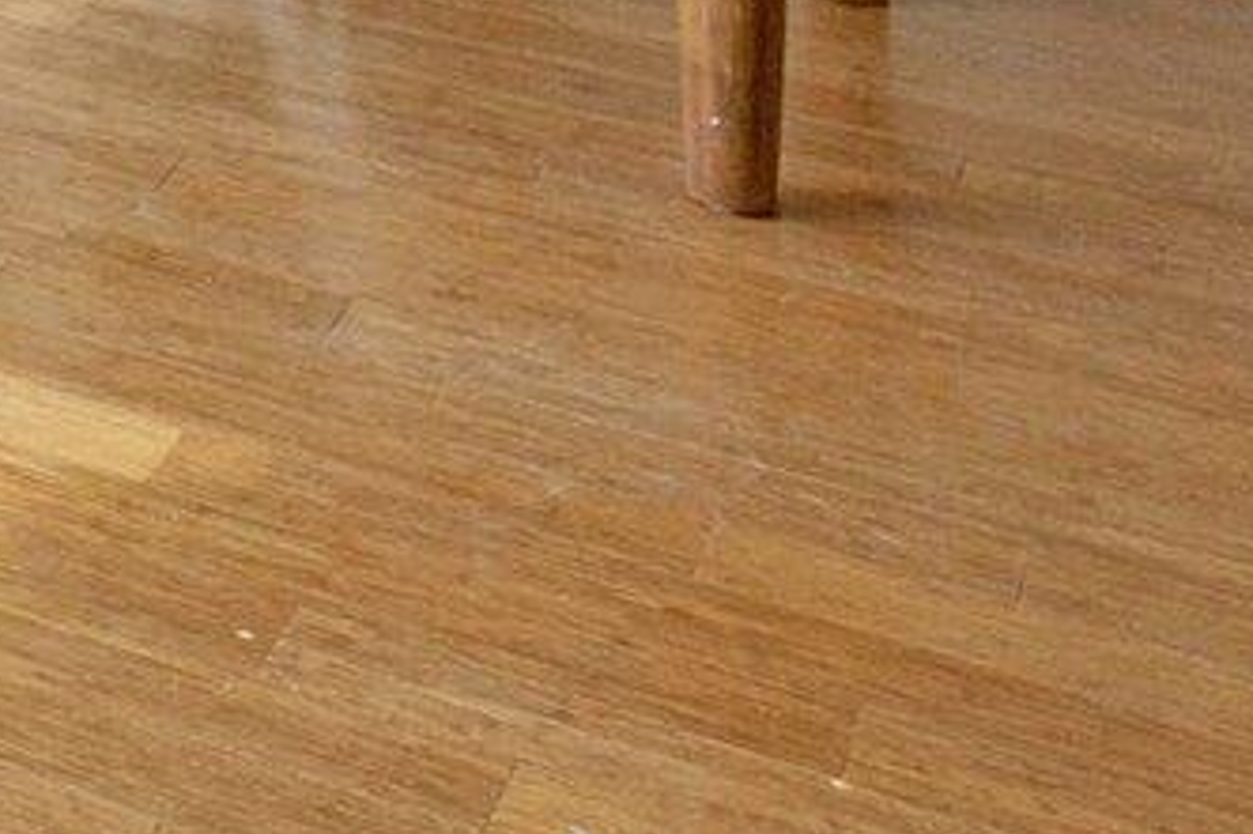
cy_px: -1432
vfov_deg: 10.4
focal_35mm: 105
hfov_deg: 14.6
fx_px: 3653
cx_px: -1510
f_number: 8
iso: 320
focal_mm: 17
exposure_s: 1/250
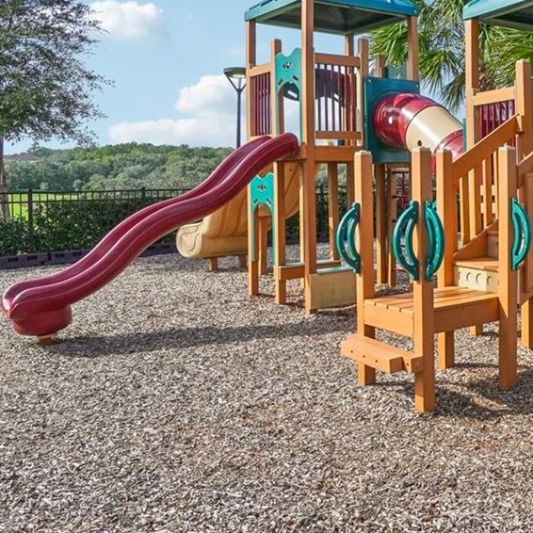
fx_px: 627
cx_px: 480
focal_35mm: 36
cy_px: 205
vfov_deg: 45.7
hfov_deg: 42.3
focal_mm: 10
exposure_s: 1/800
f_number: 8
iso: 400
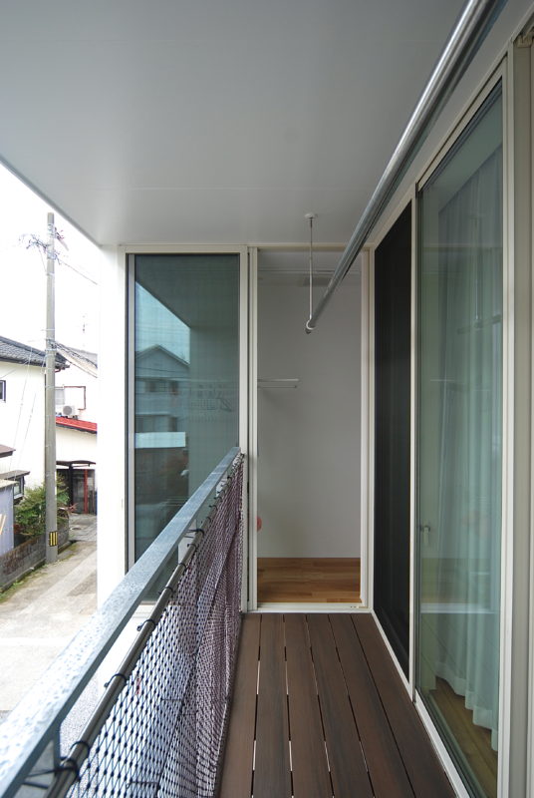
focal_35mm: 18
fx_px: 399
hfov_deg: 67.6
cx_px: 267
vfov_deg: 89.9
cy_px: 399
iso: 100
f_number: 6.3
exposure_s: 1/160
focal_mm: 12
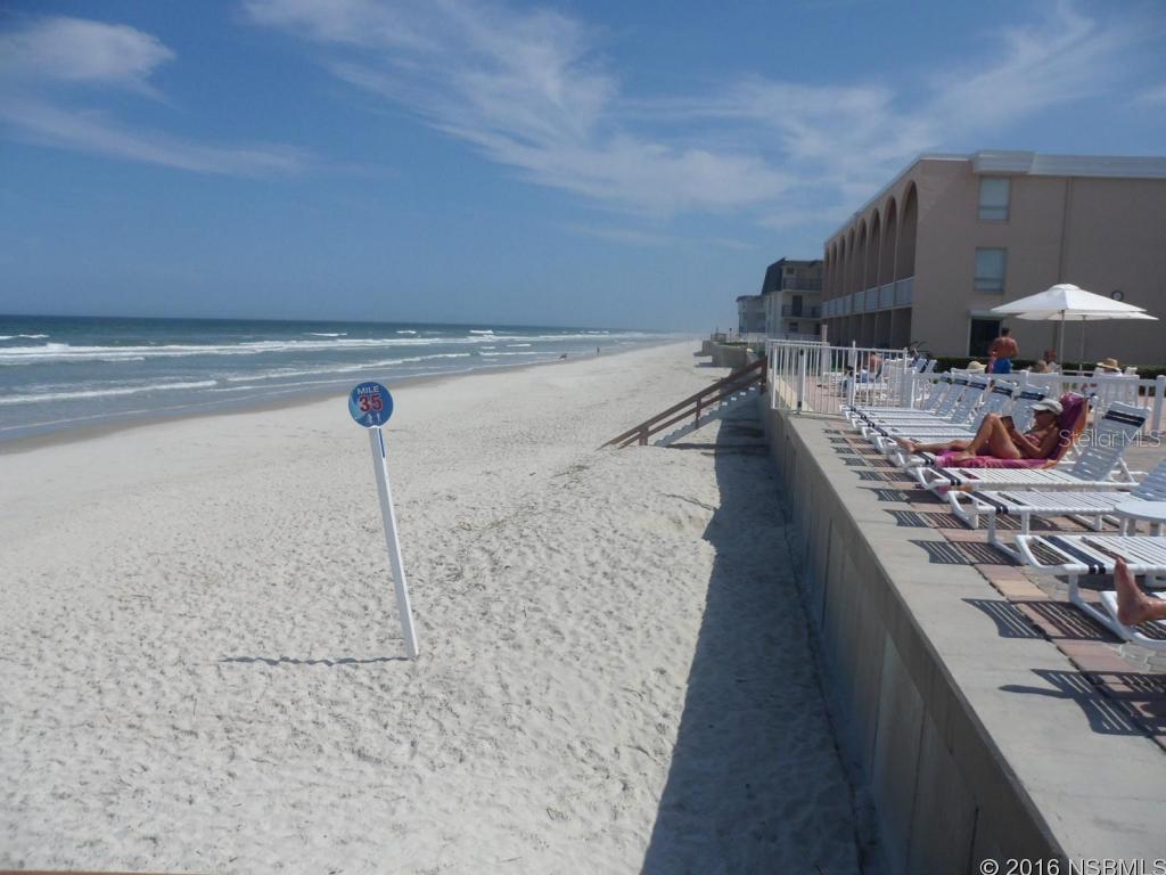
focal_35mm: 26
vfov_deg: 53.1
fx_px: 876
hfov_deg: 67.3
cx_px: 583
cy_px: 438
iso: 80
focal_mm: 4.9
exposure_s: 1/350
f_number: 9.4
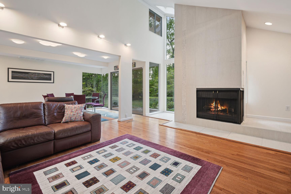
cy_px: 97
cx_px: 146
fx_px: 129
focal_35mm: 16
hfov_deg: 96.7
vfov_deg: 73.7
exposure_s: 1/2
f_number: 8
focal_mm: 16
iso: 400
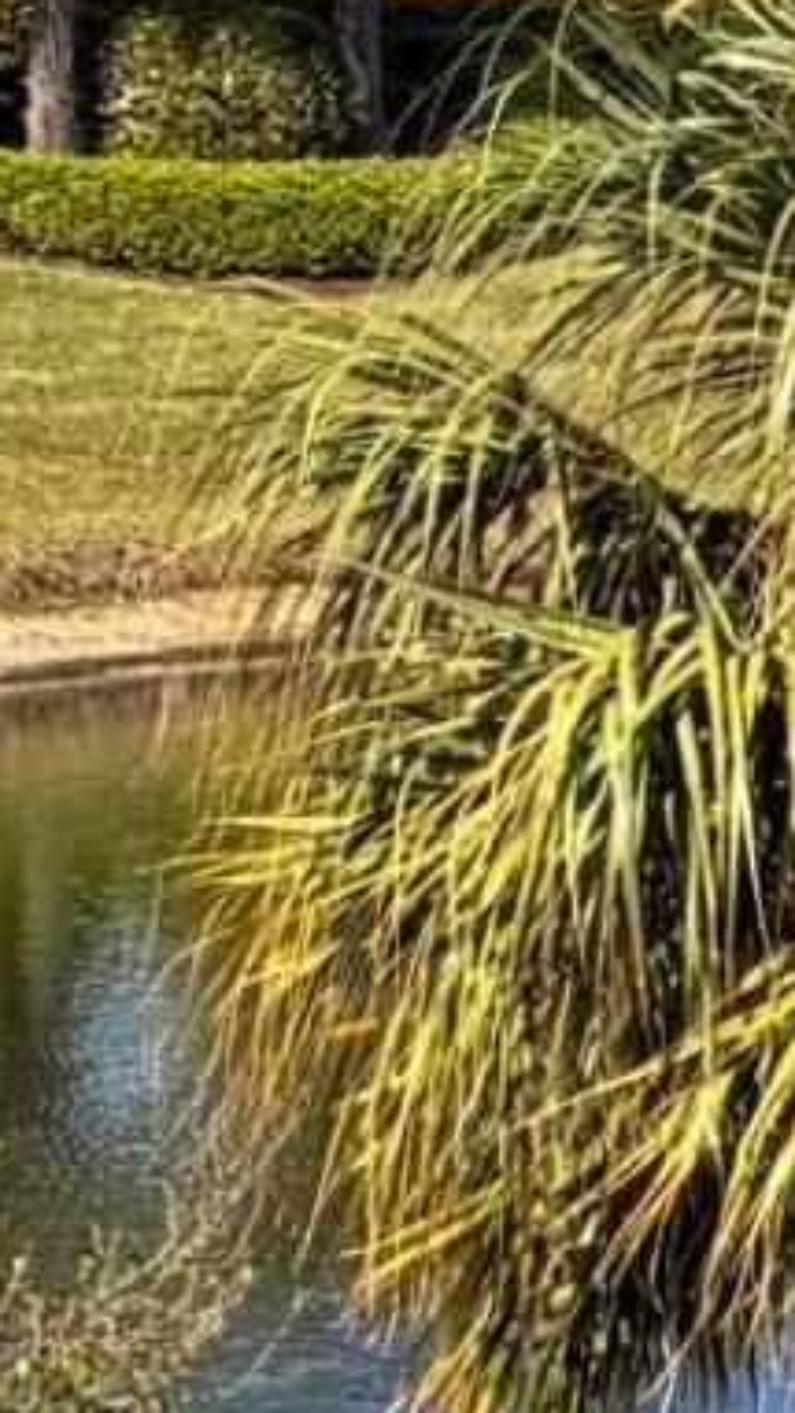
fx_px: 30754
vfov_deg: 2.6
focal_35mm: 821
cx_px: 2973
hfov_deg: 1.5
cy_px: 899
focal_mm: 16.89
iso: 32
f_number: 2.8
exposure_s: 1/638
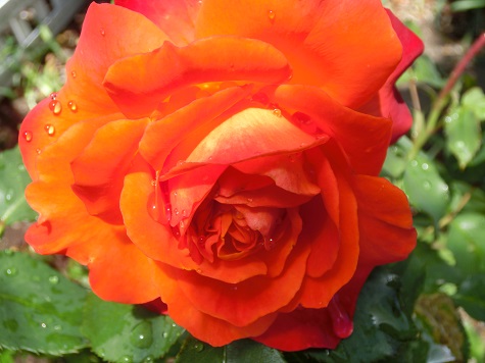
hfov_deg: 50.1
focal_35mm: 37
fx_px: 518
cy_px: 182
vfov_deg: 38.6
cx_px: 242
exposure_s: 1/400
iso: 80
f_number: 4.1
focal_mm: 6.5
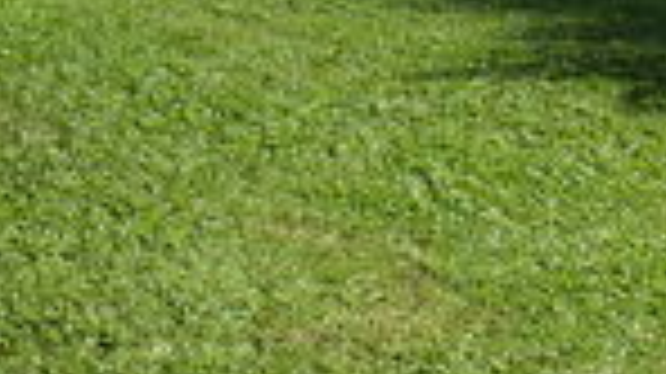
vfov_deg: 11.2
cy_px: -388
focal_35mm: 97
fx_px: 1712
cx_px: -144
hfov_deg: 20.5
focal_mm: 4.3
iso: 160
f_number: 4
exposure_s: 1/640
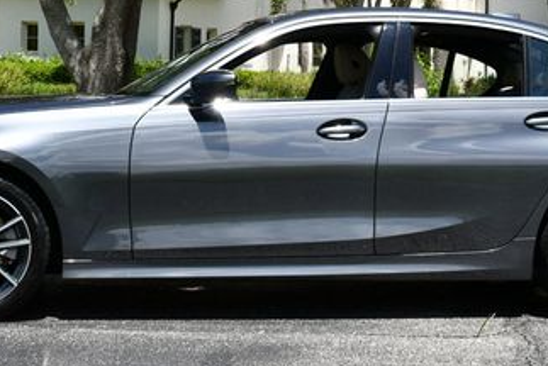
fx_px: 1447
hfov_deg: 21.4
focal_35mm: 95
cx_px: 309
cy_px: 30
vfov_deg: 14.3
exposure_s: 1/250
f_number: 8
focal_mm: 24
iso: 100
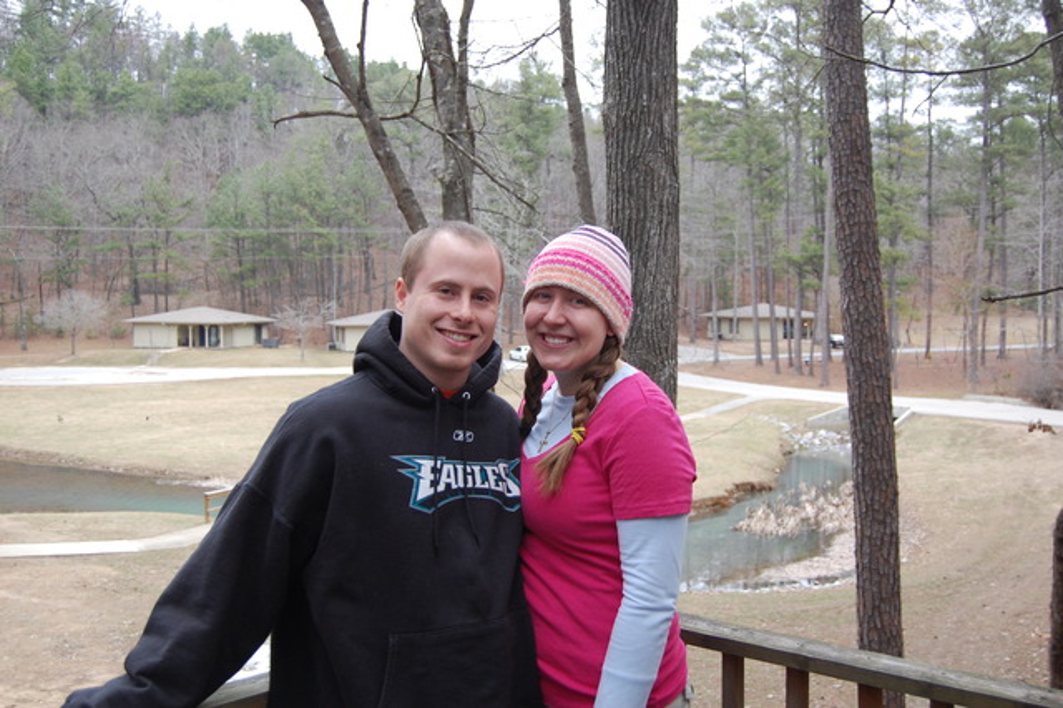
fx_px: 1151
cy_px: 354
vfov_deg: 34.2
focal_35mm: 39
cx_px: 532
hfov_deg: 49.6
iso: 400
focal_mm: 26
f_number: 4.5
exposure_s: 1/80
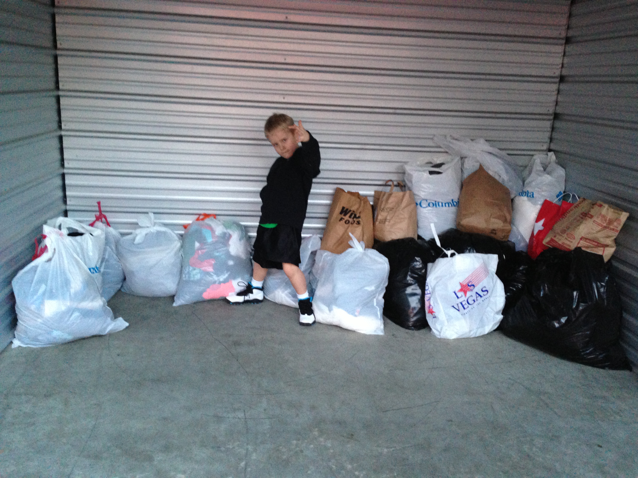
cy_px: 239
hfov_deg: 55.4
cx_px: 319
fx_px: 608
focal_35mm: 33
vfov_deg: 42.9
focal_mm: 4.13
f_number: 2.4
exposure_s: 1/20
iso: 320
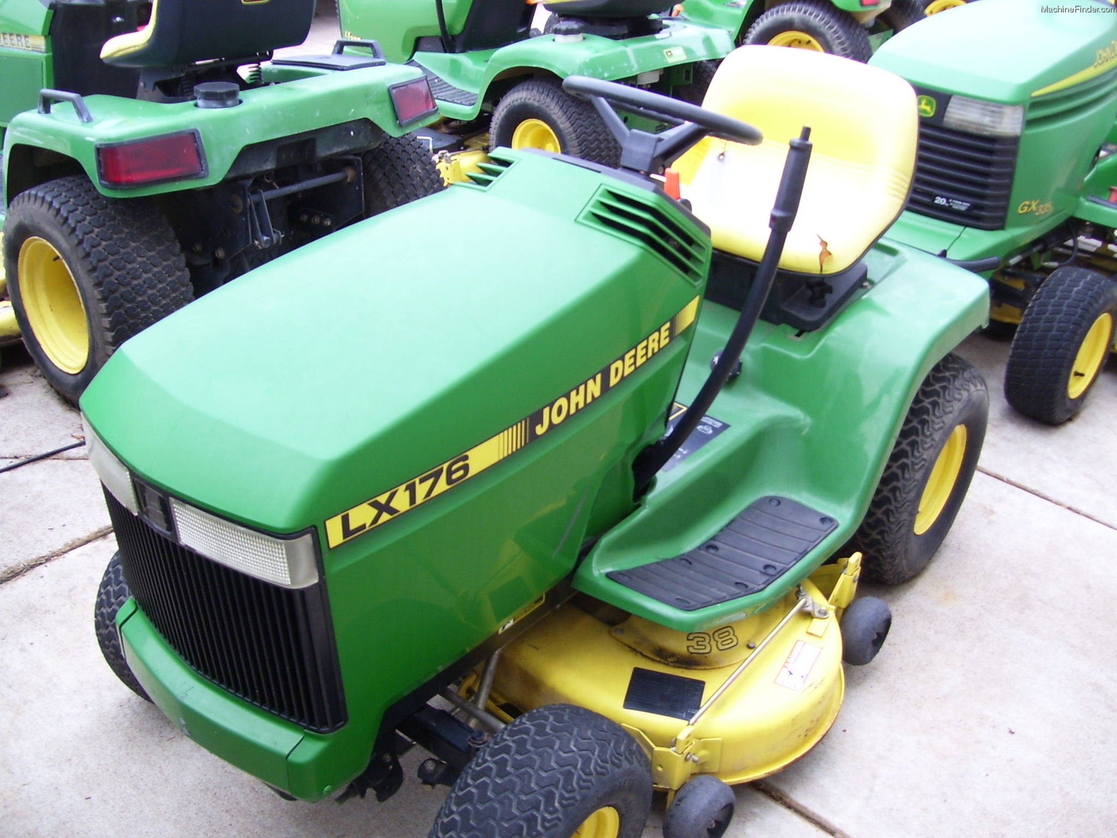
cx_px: 558
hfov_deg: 51.4
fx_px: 1162
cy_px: 419
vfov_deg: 39.7
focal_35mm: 36
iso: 80
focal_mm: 6
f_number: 2.7
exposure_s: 1/45
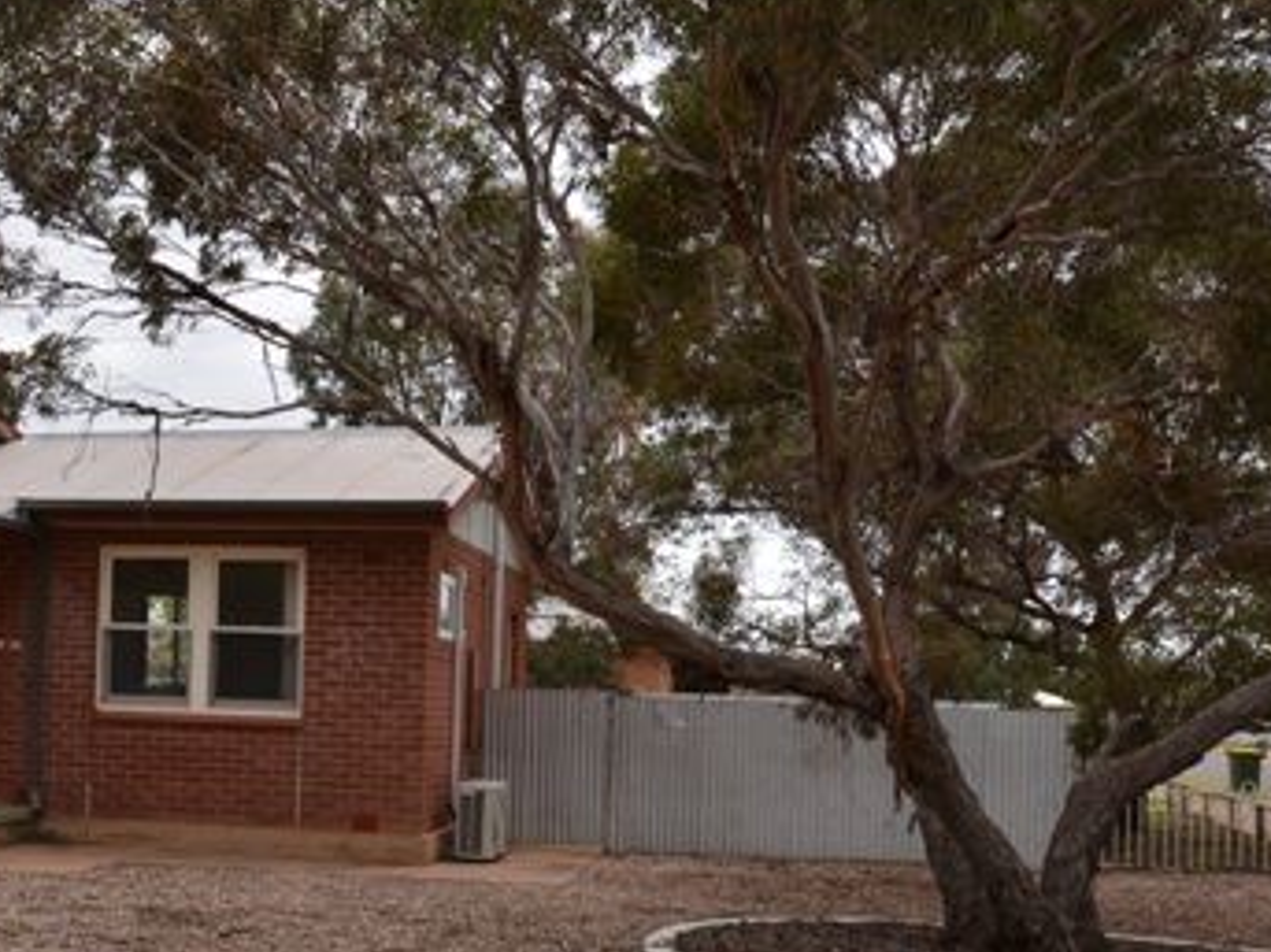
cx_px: 304
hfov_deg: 35.9
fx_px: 1909
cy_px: 680
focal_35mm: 52
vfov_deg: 27.7
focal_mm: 29
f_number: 9
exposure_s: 1/200
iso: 100
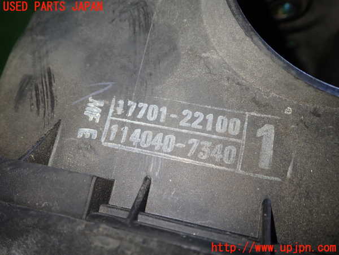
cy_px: 128
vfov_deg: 46.8
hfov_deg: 60.0
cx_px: 170
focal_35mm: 30
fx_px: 294
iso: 200
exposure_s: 1/50
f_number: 2.3
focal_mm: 5.4
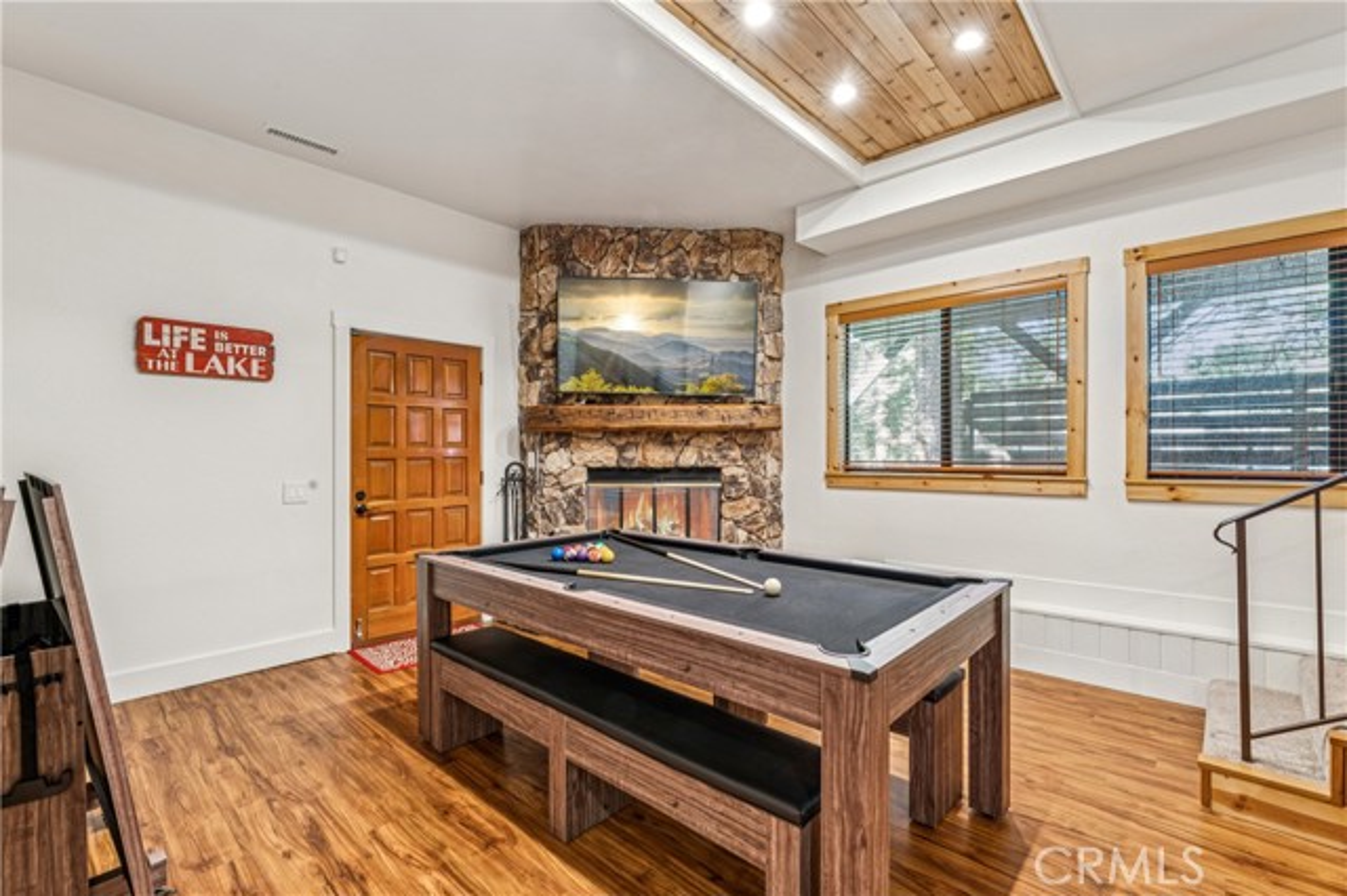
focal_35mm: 16
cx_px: 674
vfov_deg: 73.7
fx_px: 598
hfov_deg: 96.8
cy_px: 448
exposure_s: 4
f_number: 13
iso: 100
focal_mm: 16
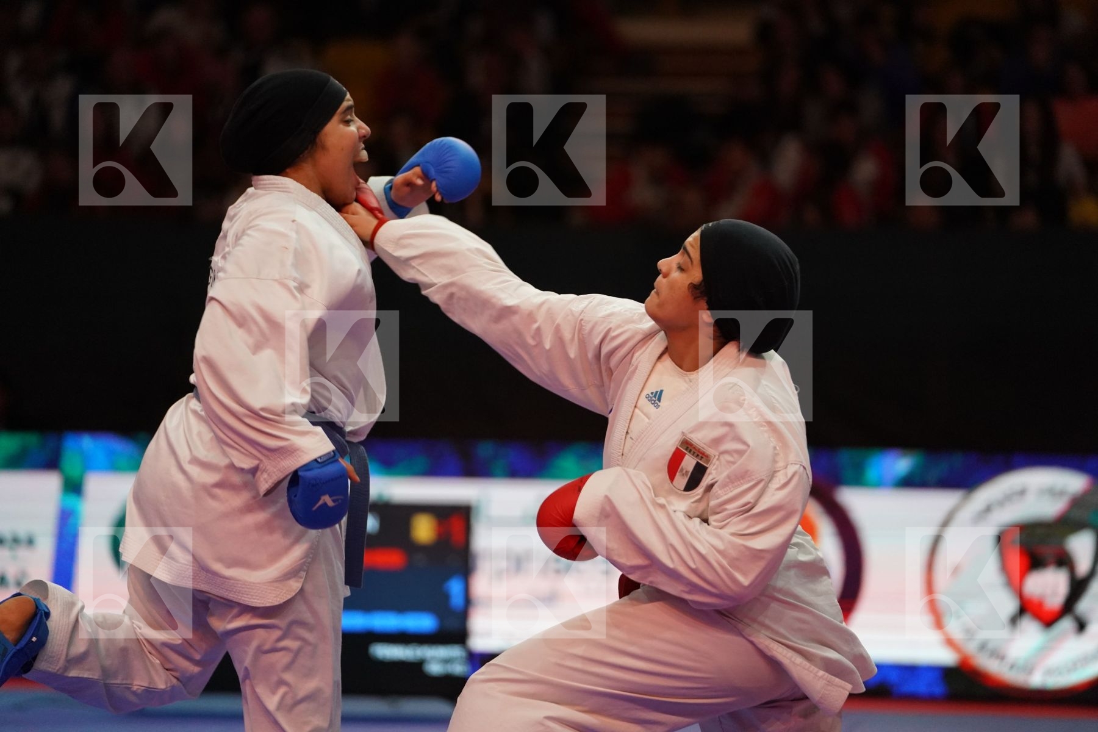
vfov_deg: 8.6
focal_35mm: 159
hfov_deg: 12.9
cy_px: 366
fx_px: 4849
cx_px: 549
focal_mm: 159
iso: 5000
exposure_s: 1/1000
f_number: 2.8
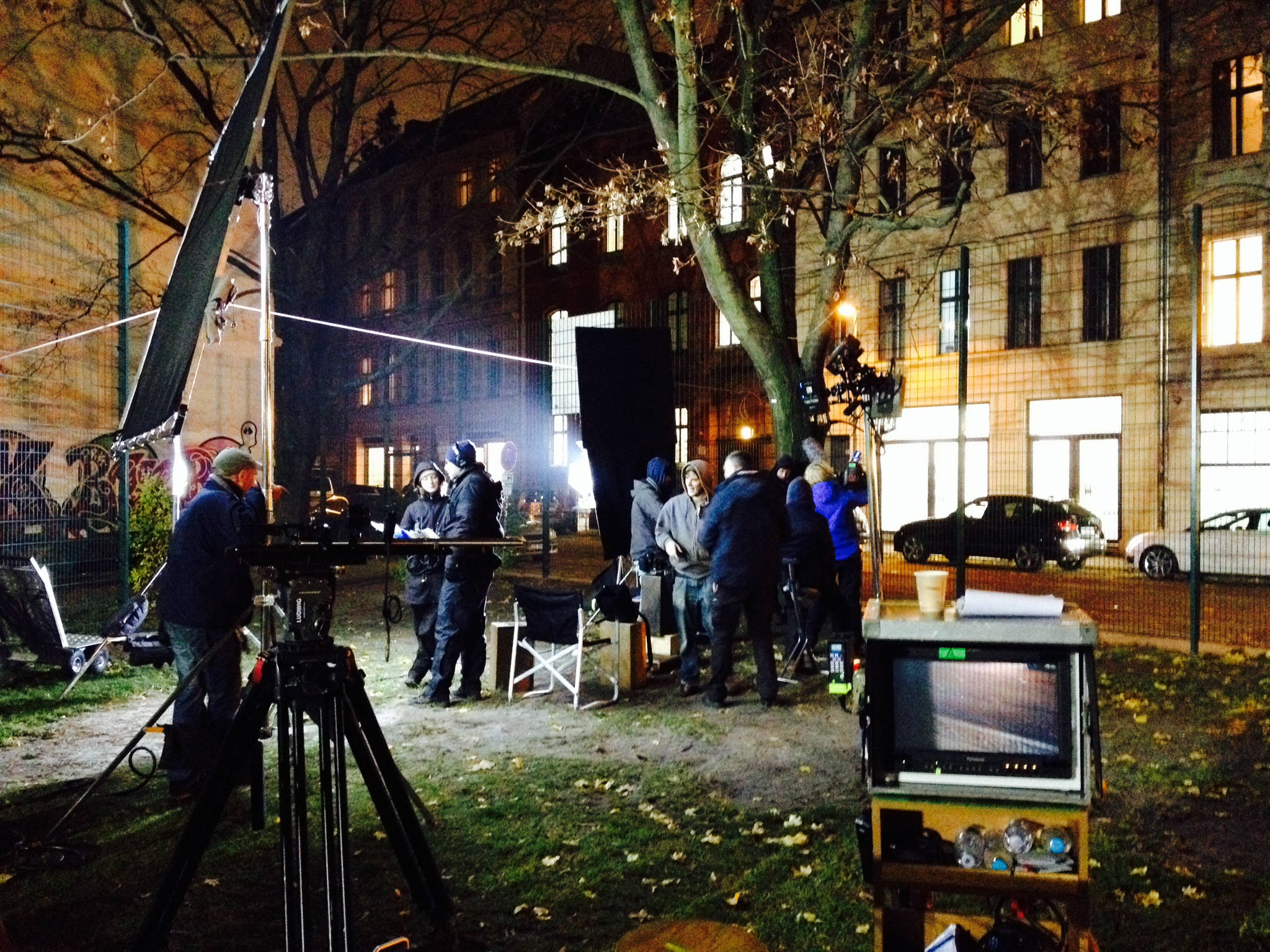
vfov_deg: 40.7
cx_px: 635
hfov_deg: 52.6
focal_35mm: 35
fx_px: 1284
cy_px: 476
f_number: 2.4
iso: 800
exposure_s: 1/15
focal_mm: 4.28
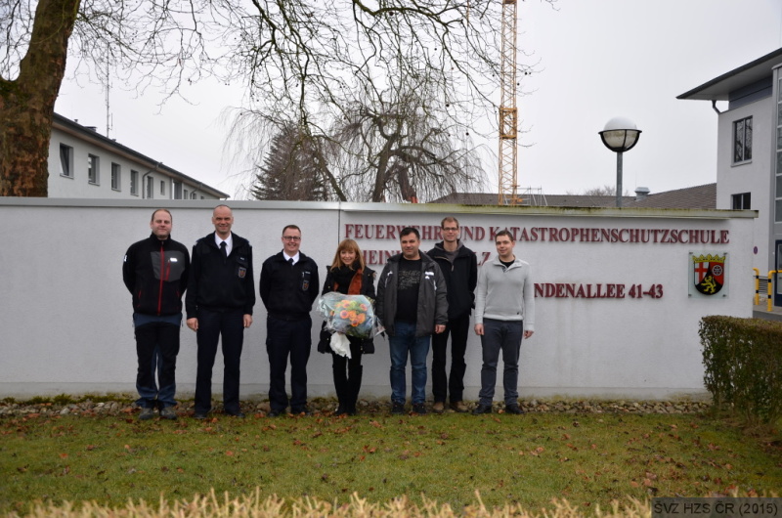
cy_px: 259
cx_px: 391
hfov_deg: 53.2
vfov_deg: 36.7
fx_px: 780
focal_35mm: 36
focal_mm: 24
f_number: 4
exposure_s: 1/200
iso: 100
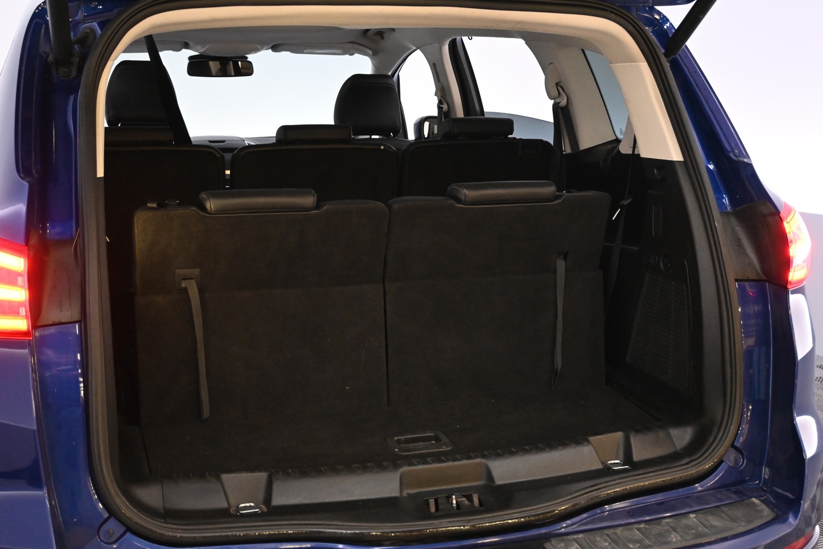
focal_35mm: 46
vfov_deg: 29.4
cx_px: 412
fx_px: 1046
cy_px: 274
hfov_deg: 43.0
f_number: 4.8
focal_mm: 30.5
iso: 3600
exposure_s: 1/50
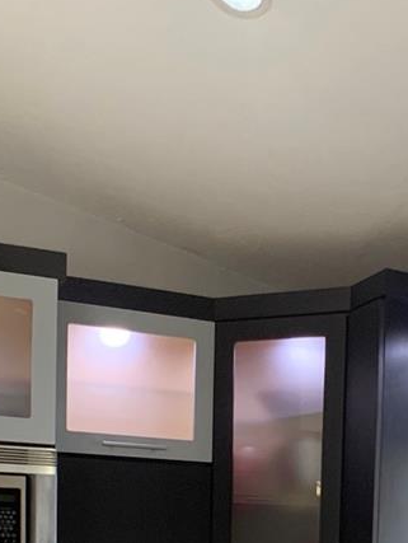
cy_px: 612
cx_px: 271
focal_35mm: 73
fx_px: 1146
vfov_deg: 24.7
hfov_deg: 20.1
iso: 250
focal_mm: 4.25
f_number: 1.8
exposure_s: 1/60
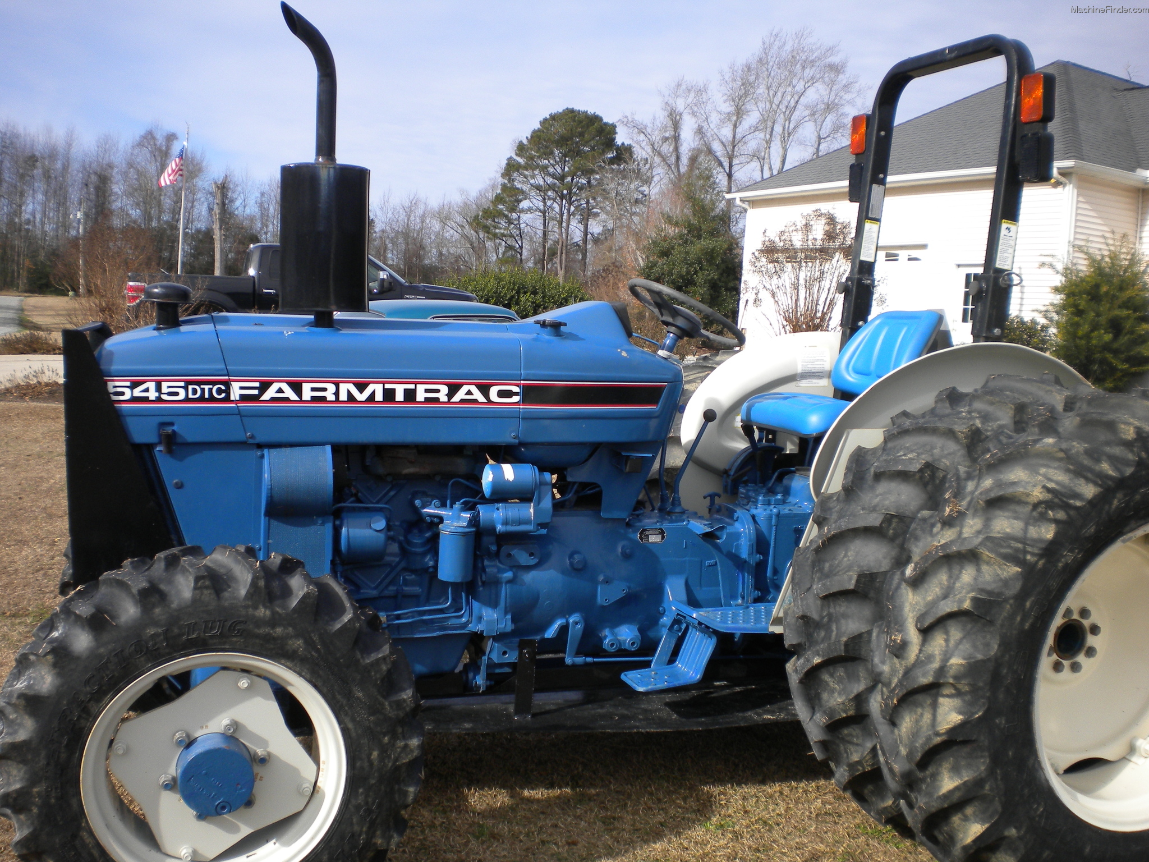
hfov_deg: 52.6
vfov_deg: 40.7
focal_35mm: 35
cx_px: 574
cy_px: 431
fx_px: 1162
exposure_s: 1/513
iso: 80
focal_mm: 6.3
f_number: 4.6
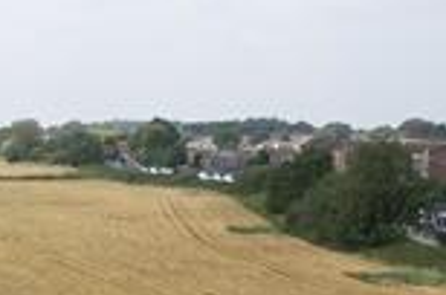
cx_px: -127
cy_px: 337
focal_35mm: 94
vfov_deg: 14.1
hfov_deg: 20.0
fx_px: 1162
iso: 100
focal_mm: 8.38
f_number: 2.8
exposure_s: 1/1250
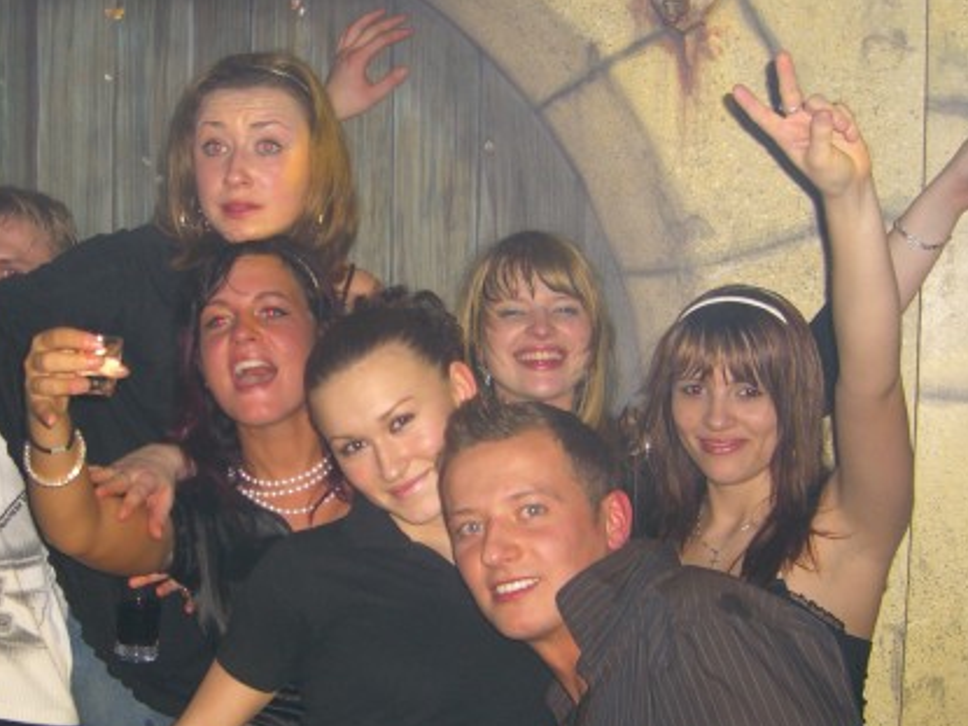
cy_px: 423
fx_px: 1538
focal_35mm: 55
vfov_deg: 26.5
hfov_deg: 34.7
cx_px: 338
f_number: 2.8
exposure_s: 1/60
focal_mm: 7.9
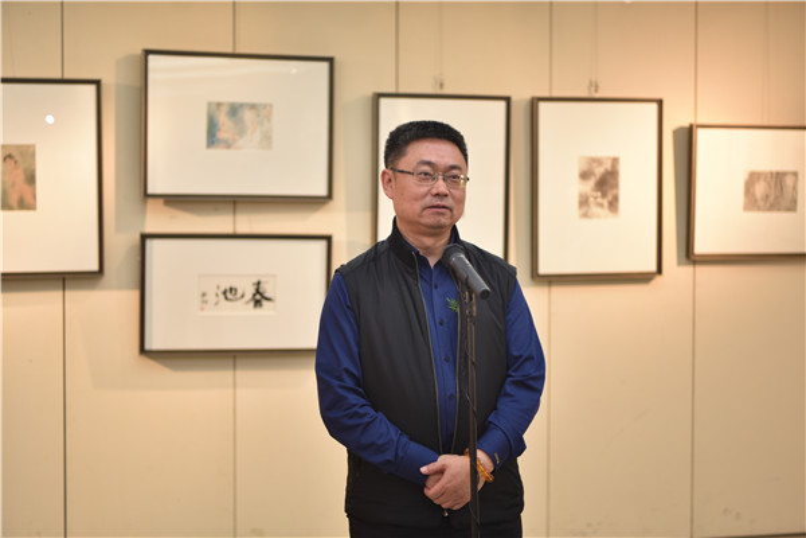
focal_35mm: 62
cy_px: 269
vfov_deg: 21.9
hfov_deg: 32.4
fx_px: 1388
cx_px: 403
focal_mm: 62
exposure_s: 1/160
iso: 400
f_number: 2.8
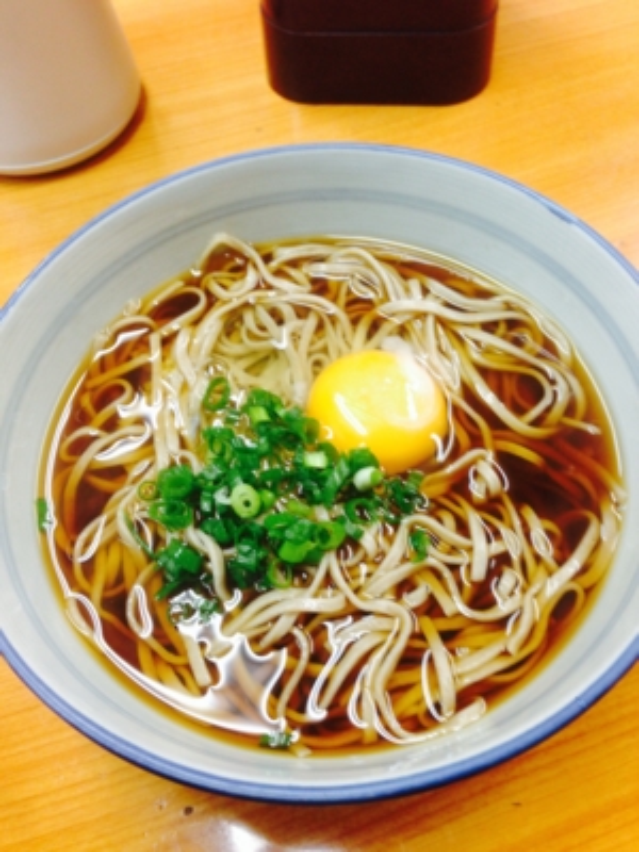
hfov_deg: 42.9
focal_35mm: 33
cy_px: 426
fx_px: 812
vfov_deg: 55.4
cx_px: 320
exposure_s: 1/20
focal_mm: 4.12
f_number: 2.4
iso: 64
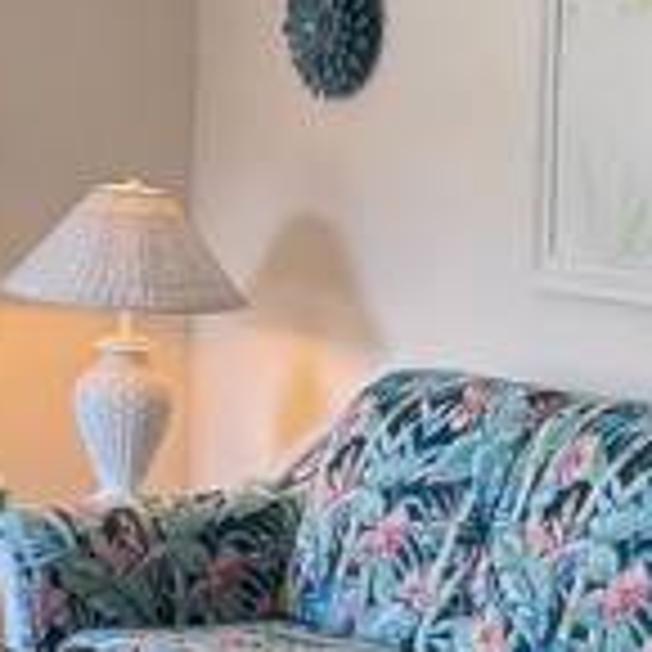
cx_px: 369
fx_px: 2642
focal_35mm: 124
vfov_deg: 14.0
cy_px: 479
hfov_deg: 14.1
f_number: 1.78
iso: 125
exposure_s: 1/120
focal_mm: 6.76
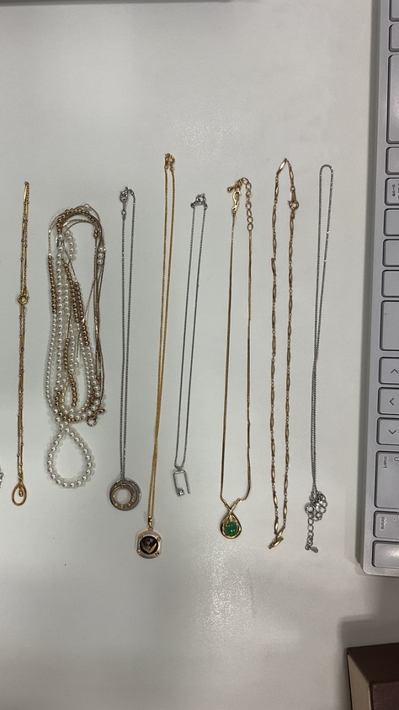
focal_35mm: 32
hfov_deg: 36.4
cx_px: 139
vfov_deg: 61.0
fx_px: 602
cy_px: 354
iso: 32
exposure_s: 1/100
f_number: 1.8
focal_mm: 3
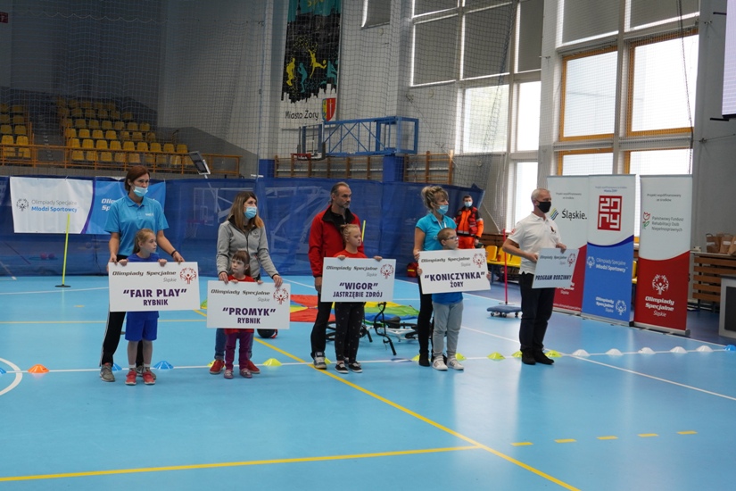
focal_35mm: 33
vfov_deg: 40.0
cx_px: 368
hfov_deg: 57.2
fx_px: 675
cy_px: 246
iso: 640
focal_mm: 22
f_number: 4
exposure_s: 1/160
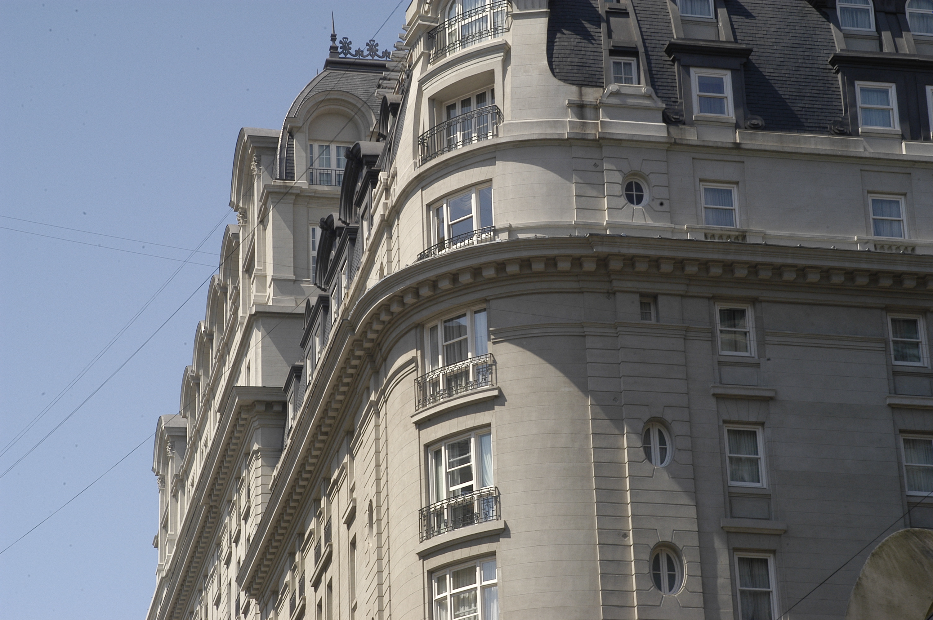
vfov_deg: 13.0
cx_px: 466
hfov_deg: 19.5
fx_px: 2719
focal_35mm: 105
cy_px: 310
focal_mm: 70
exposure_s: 1/80
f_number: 16
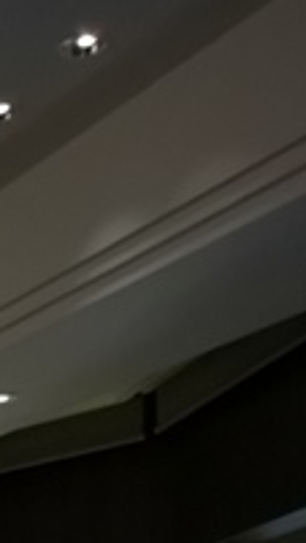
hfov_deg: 8.0
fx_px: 1688
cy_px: 732
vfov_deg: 17.1
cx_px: -764
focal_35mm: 117
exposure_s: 1/16.7
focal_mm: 3.95
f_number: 1.8
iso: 1250
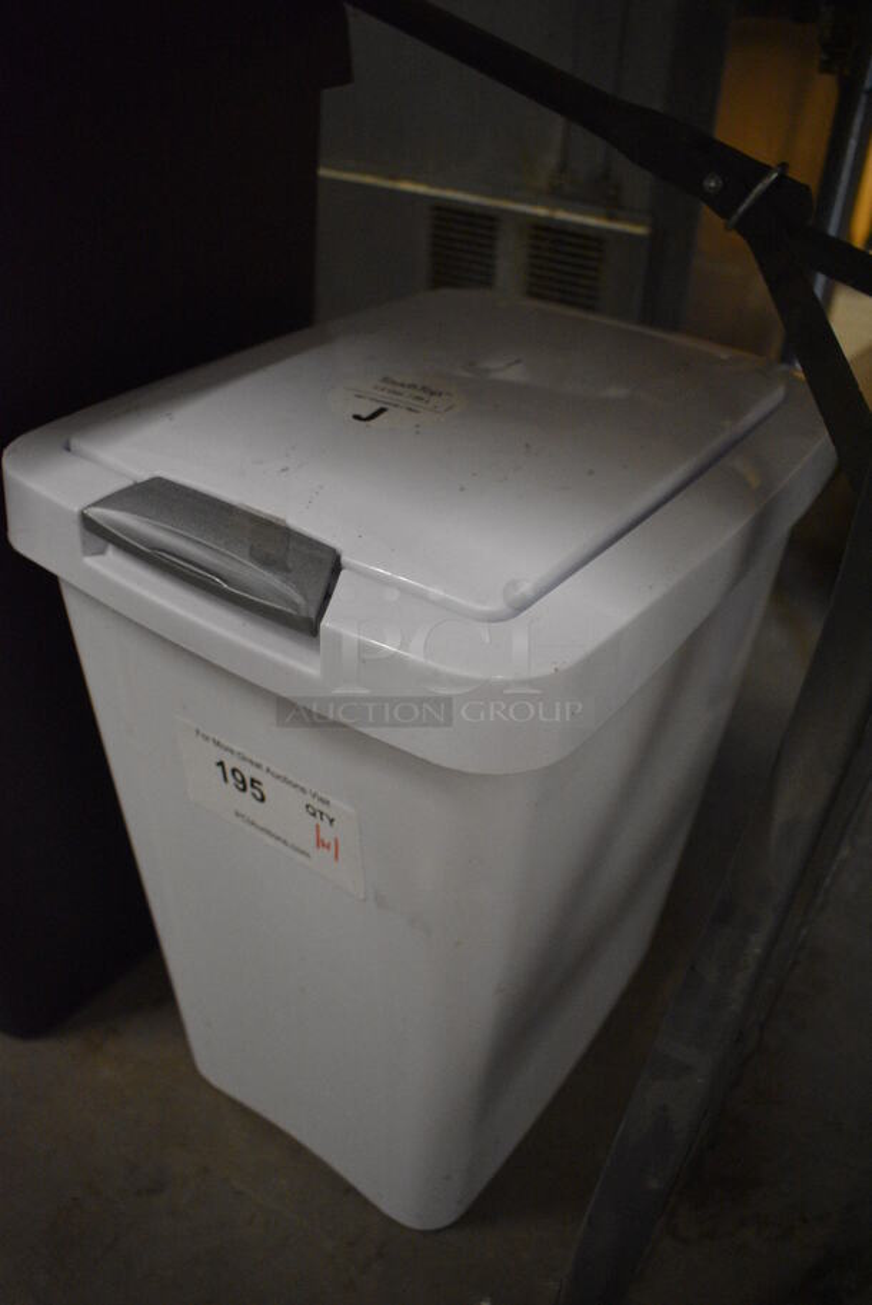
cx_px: 436
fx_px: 979
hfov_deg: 48.0
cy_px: 652
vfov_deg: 67.3
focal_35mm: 27
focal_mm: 18
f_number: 3.5
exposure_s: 1/125
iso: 3200
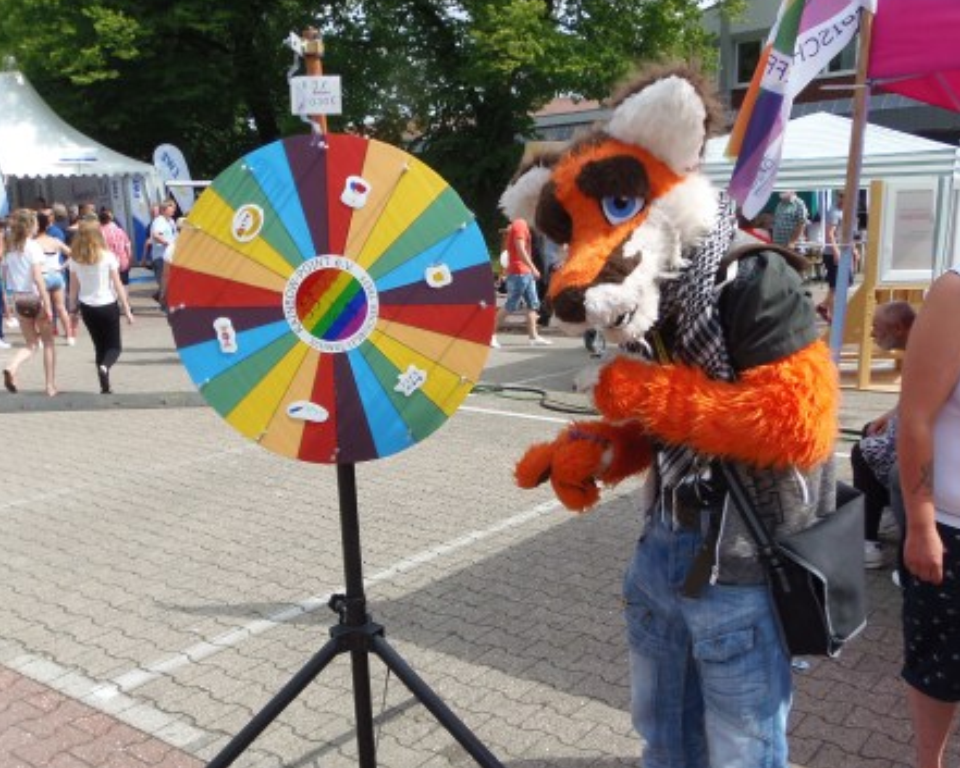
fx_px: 966
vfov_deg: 43.0
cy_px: 487
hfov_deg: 52.8
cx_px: 442
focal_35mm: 34
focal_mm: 4.3
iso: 64
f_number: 2.9
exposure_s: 1/800
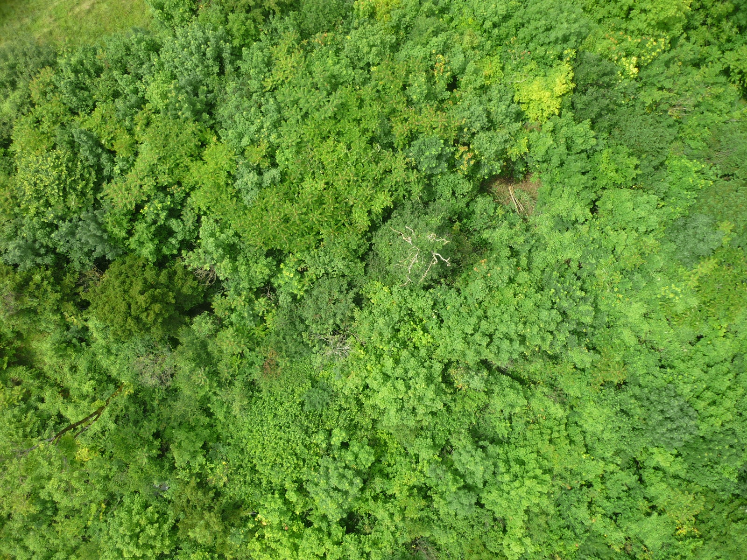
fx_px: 712
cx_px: 374
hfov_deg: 55.4
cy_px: 280
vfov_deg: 42.9
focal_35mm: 33
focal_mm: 5.5
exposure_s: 1/640
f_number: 2.8
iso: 100
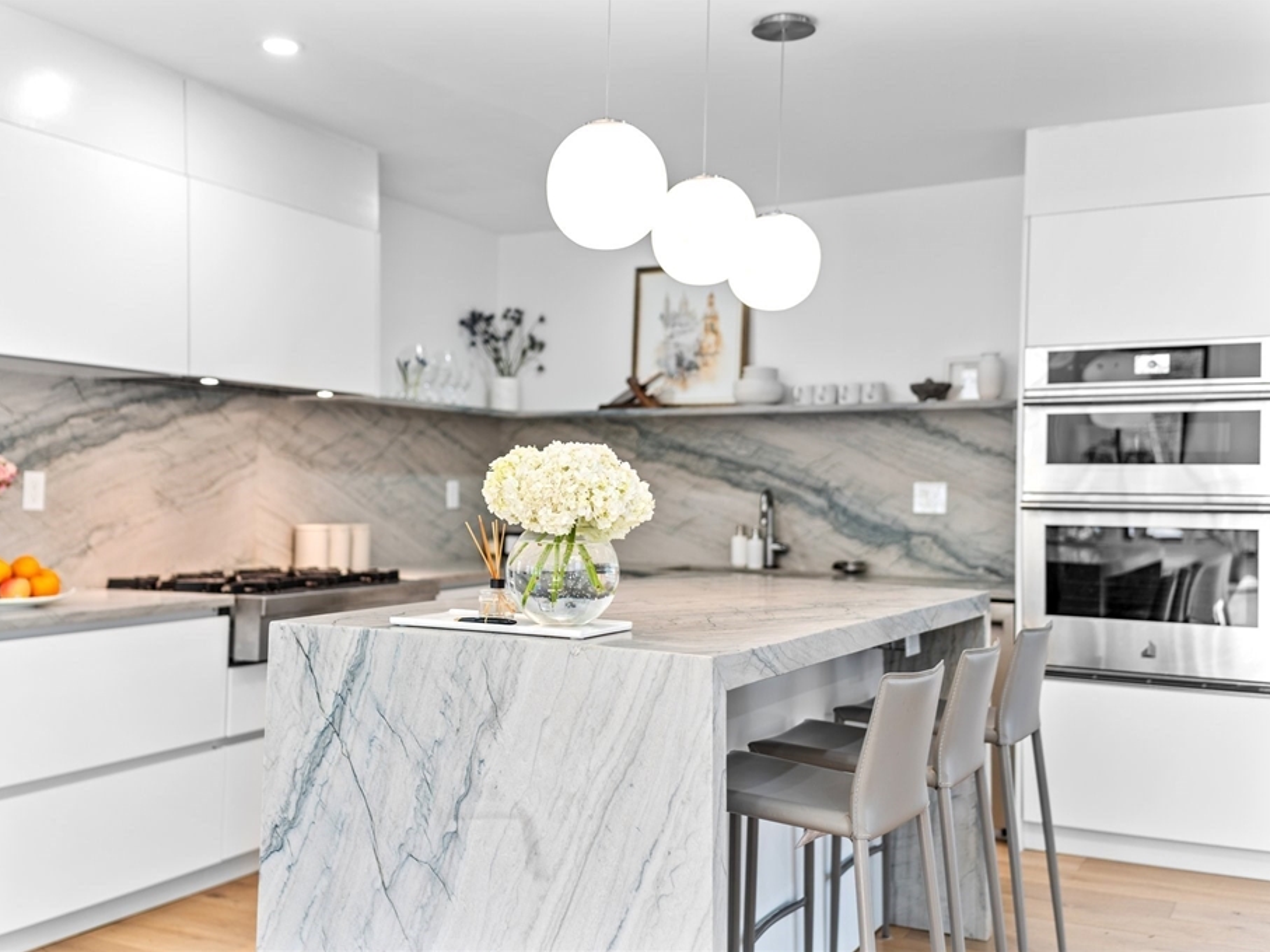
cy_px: 475
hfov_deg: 48.9
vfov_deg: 37.7
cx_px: 566
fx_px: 1394
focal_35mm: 38
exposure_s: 1/20
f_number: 2
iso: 100
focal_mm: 35
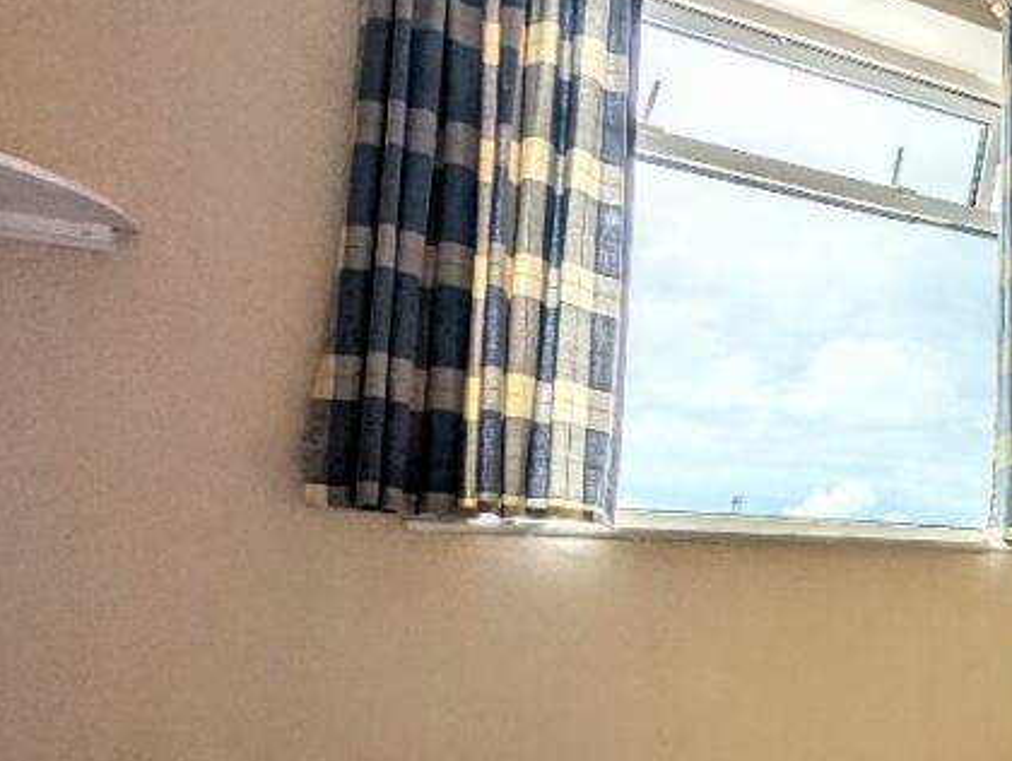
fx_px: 1141
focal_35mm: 39
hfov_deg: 39.2
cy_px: 533
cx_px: 1116
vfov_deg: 36.3
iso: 52
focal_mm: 2.35
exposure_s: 1/1603
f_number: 2.2
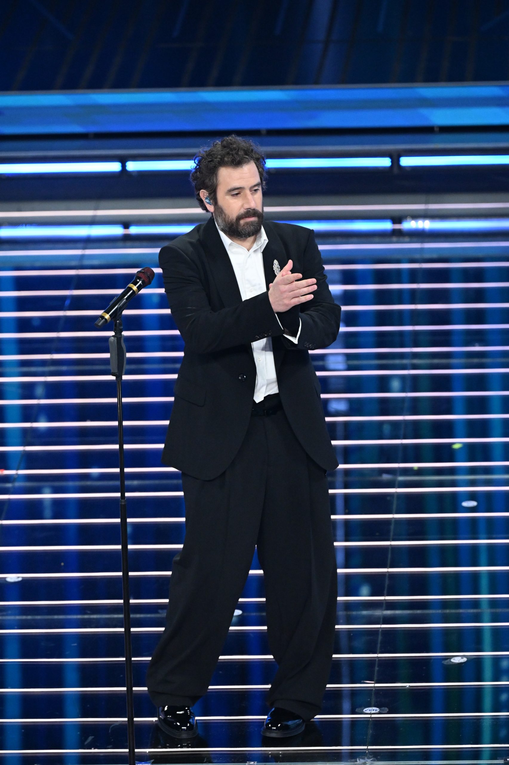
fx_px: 6048
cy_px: 382
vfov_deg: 7.2
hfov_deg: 4.8
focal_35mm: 285
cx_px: 254
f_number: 3.2
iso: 3200
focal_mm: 190
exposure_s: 1/400
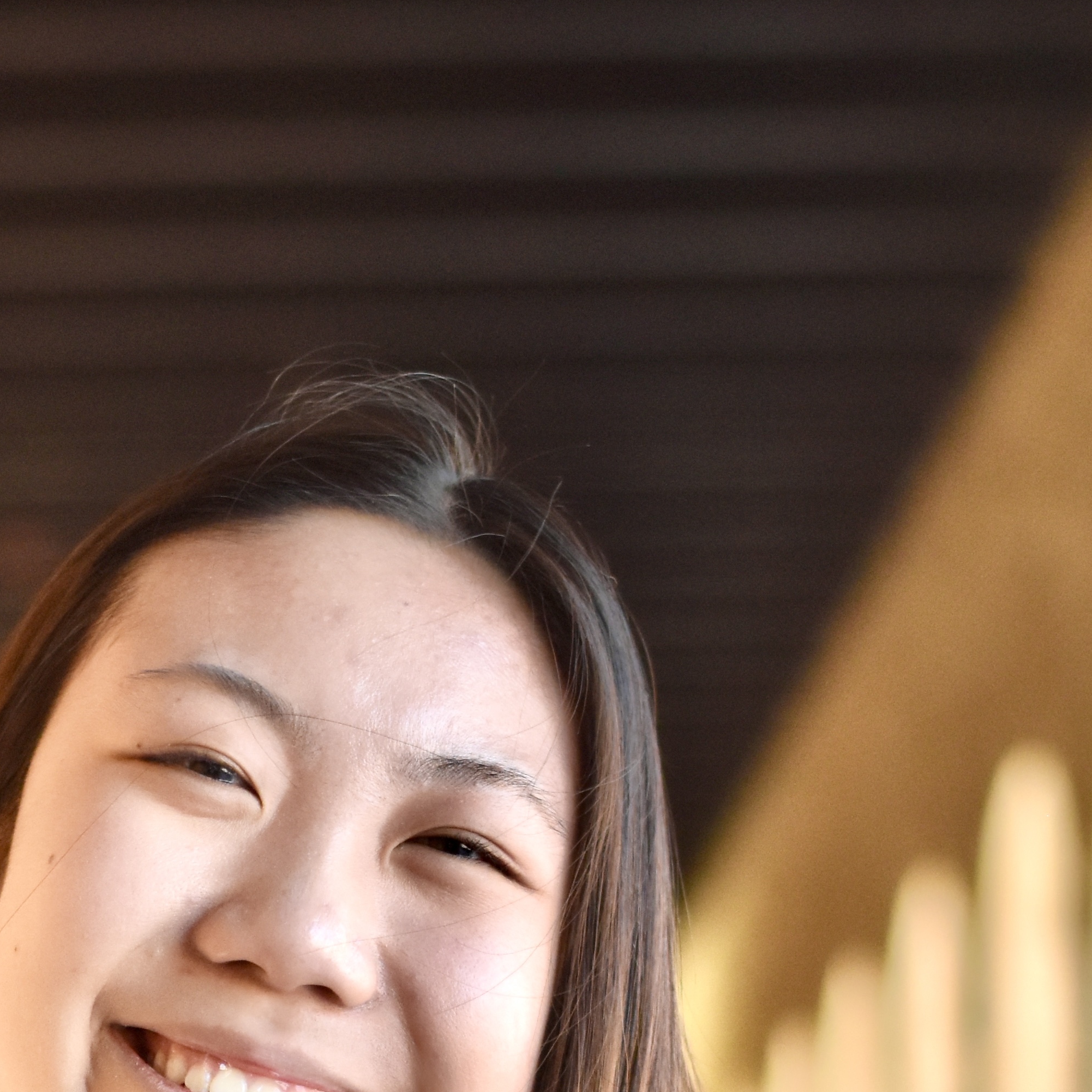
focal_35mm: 191
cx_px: 229
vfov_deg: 8.9
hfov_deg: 9.1
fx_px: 6817
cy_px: 1615
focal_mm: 50
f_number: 2.5
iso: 1000
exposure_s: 1/800
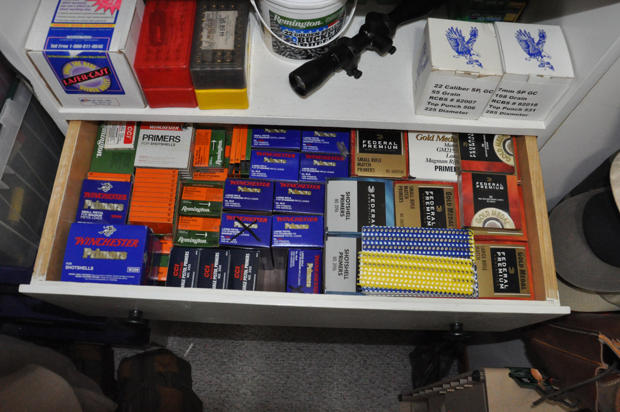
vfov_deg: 47.8
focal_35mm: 27
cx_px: 310
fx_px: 464
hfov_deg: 67.4
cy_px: 206
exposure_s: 1/125
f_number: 5.6
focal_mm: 18
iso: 3200
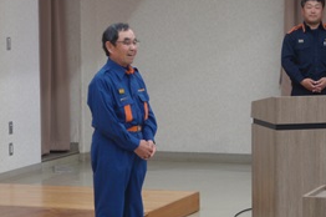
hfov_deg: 15.8
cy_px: 111
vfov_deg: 10.5
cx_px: 129
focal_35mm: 130
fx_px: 1176
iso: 64
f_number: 4
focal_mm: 13.18
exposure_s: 1/15
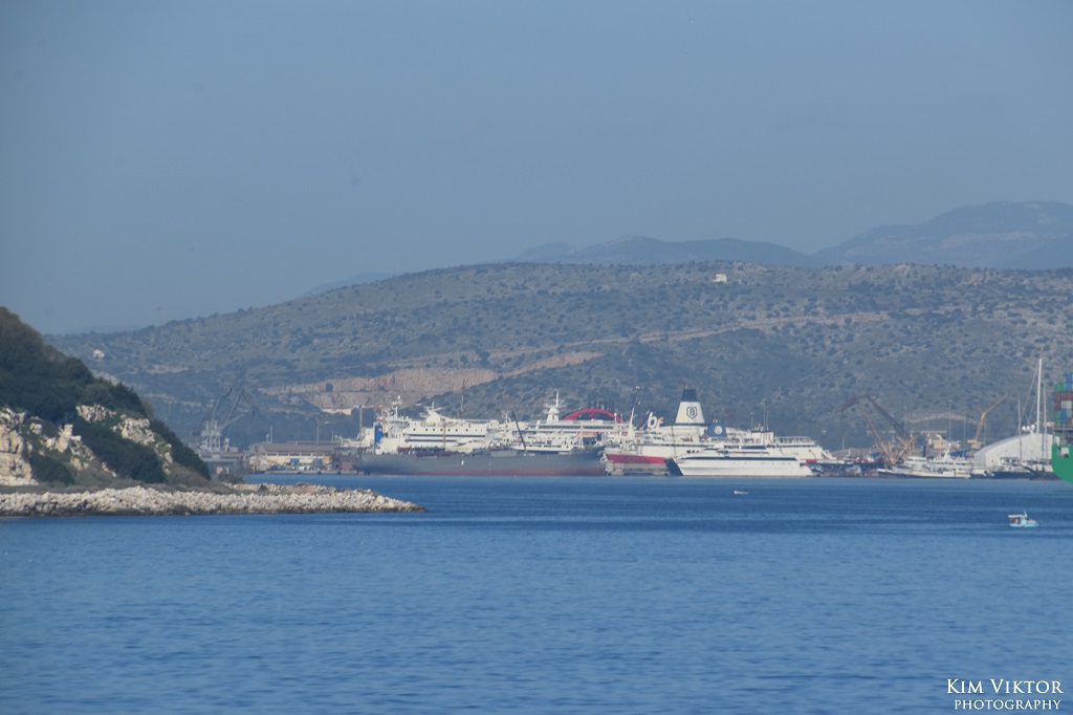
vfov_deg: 10.7
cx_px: 536
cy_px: 358
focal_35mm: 128
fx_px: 3799
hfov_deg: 16.1
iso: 200
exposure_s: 1/400
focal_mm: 85
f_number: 10
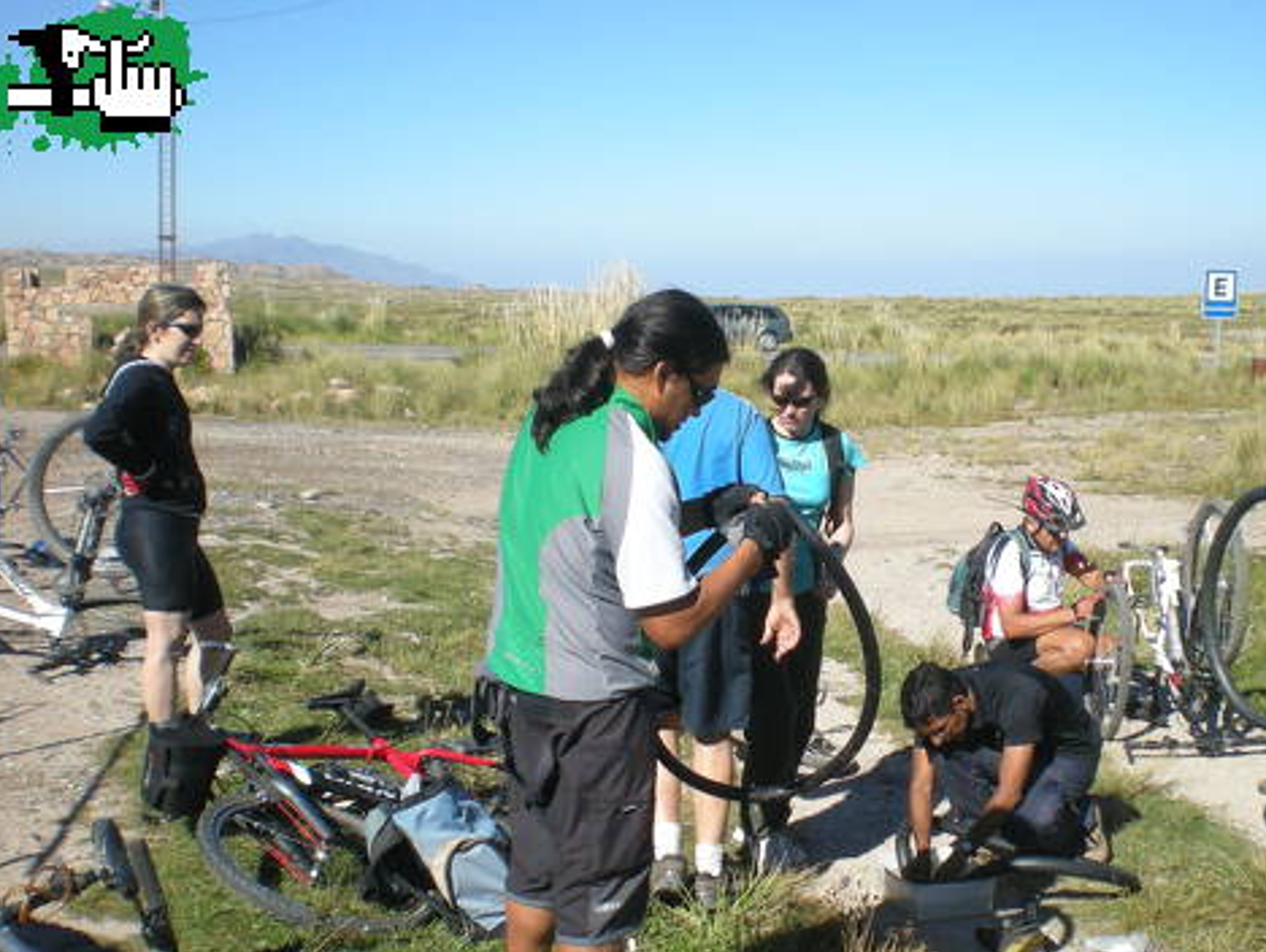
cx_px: 798
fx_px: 1904
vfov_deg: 27.9
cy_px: 629
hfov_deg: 36.6
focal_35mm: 52
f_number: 4.6
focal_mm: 6.3
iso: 64
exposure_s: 1/379
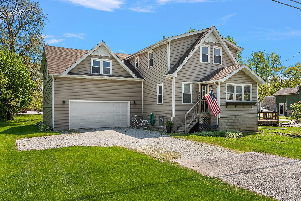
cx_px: 150
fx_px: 242
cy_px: 100
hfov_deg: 63.7
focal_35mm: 29
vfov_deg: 45.0
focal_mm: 19.4
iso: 400
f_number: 9
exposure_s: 1/100
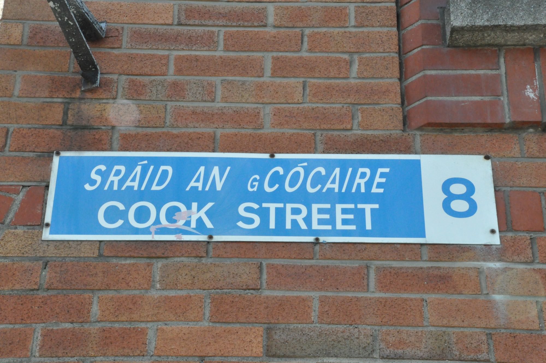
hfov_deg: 23.4
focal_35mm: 87
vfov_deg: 15.7
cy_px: 182
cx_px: 273
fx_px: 1318
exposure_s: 1/320
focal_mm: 58
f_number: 20
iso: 3200
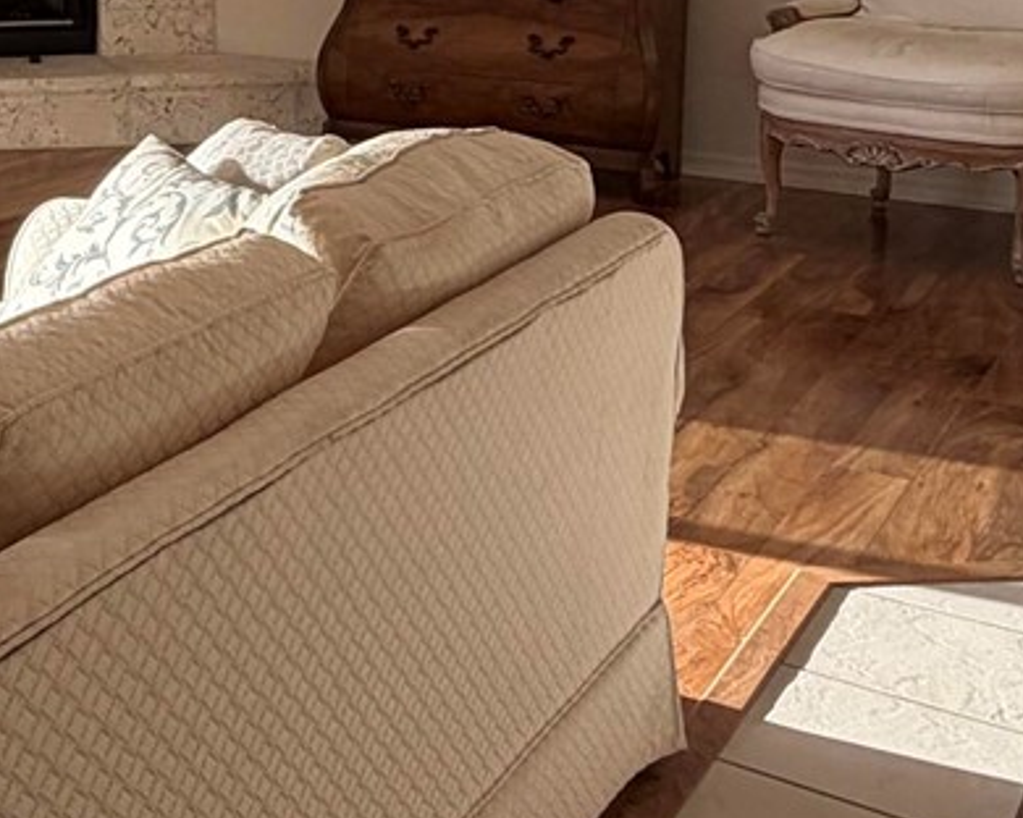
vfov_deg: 26.0
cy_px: 34
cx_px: -262
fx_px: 1696
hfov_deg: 28.4
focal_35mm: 56
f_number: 2.2
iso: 50
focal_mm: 2.22
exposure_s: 1/186
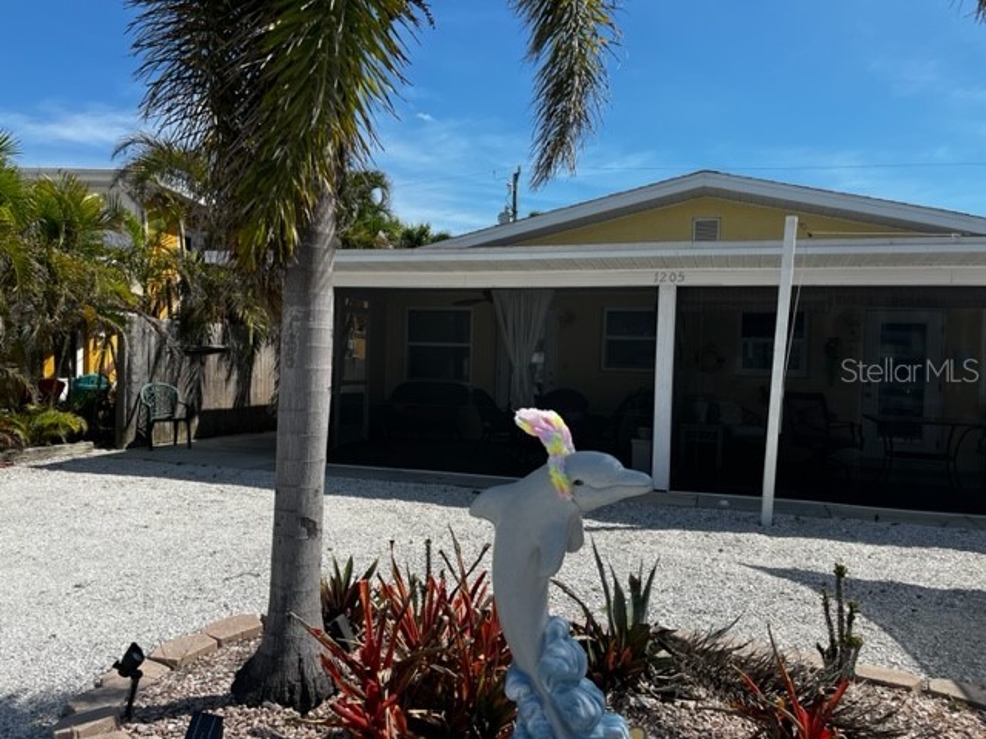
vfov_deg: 53.1
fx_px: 741
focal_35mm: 26
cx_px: 493
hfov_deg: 67.3
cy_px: 370
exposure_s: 1/3876
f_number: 1.6
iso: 50
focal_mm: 5.1
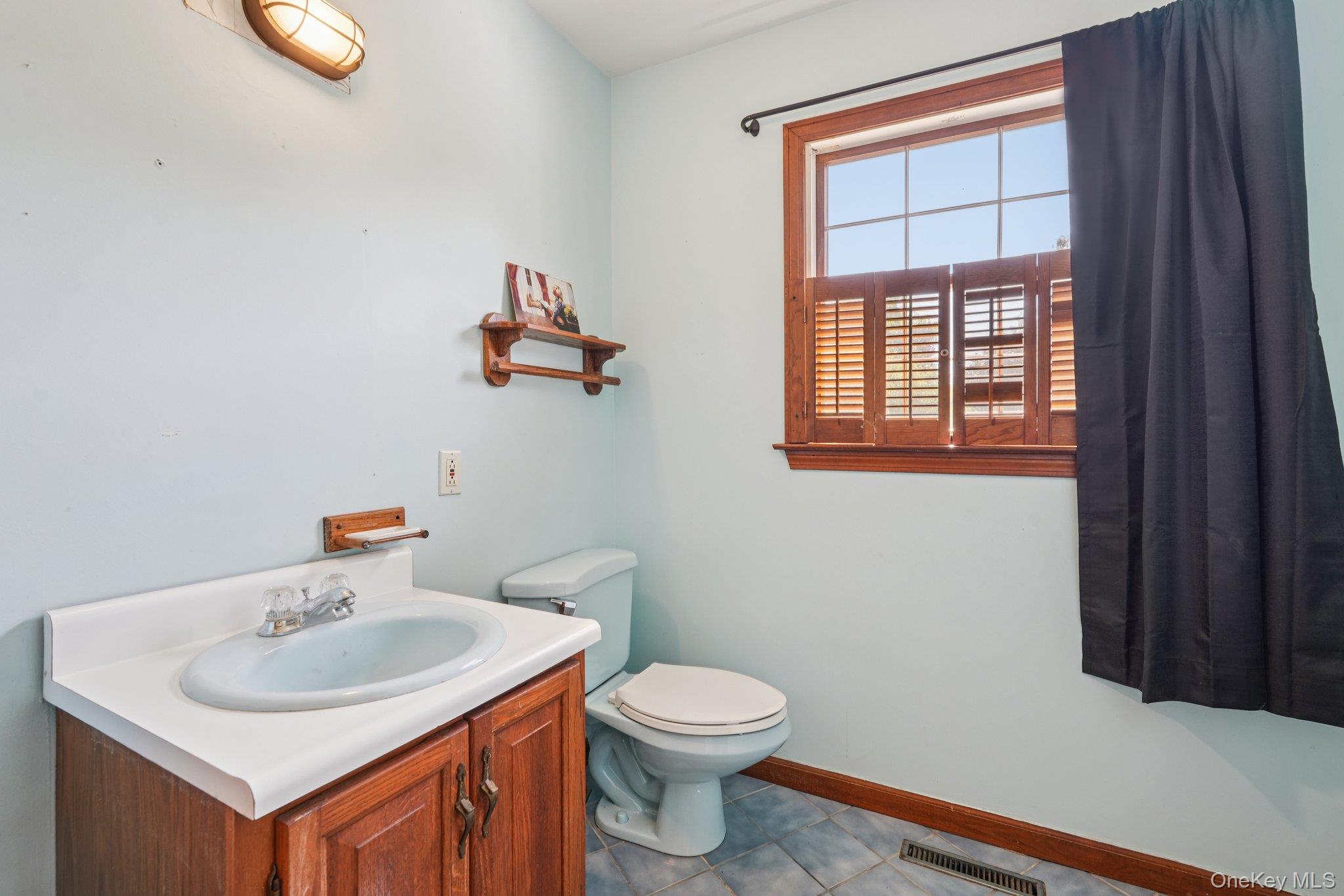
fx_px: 597
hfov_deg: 96.7
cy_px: 448
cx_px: 672
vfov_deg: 73.7
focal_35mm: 16
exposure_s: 1/13
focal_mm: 16
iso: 400
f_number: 8
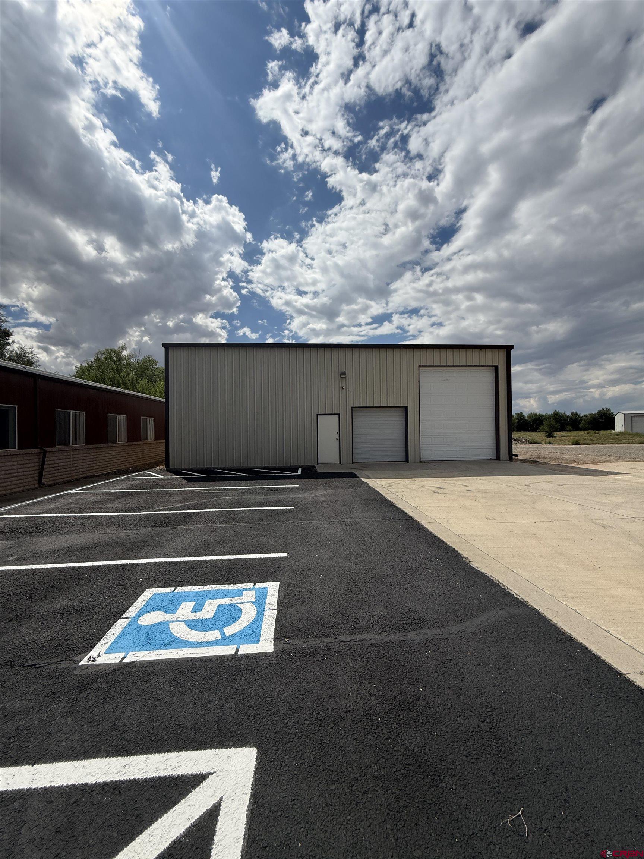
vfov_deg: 102.1
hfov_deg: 85.7
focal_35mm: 14
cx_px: 322
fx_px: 347
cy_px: 430
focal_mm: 2.22
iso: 64
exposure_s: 1/6173
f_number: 2.2
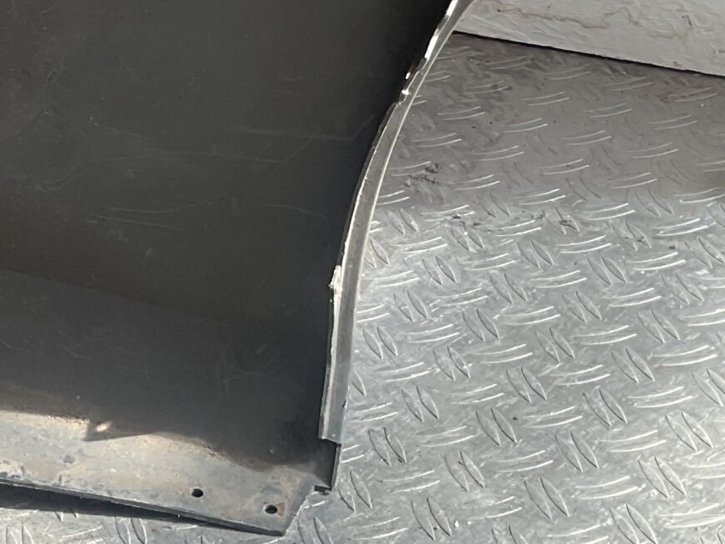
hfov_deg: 20.8
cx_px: -232
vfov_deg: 16.7
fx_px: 1780
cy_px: -84
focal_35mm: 85
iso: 16
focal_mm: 3
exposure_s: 1/281
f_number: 1.8
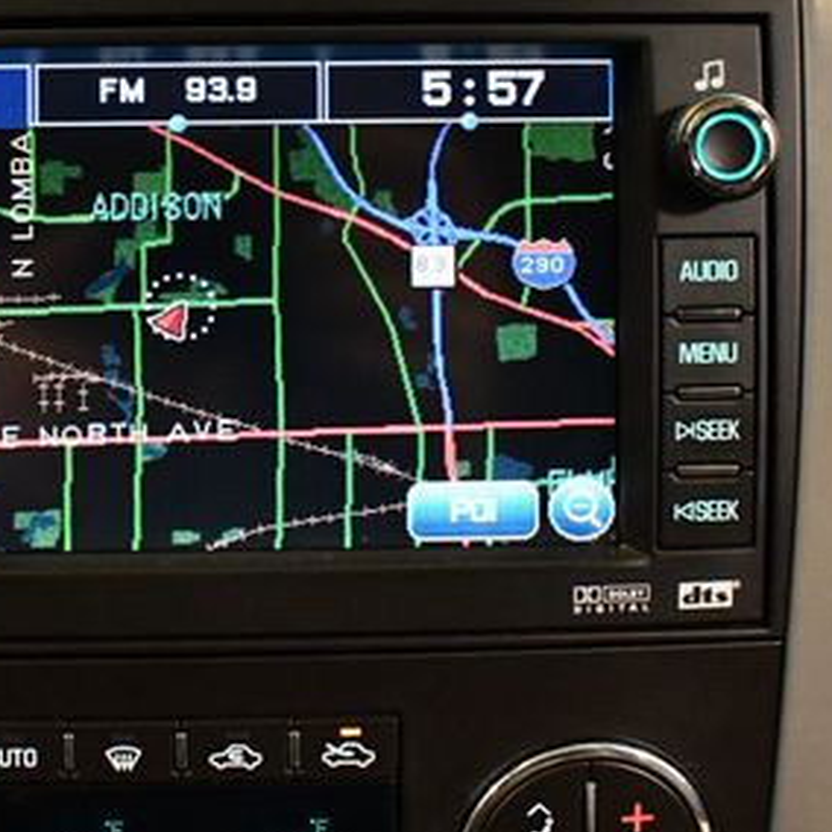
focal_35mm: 69
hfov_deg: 24.7
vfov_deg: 24.9
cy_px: 287
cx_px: 193
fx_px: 1876
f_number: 3.5
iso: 3200
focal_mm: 18
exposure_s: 1/60
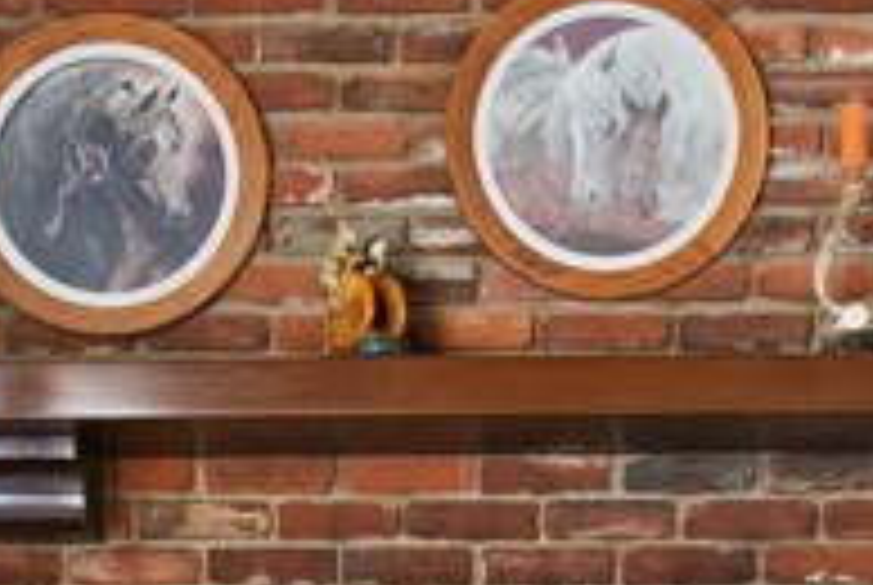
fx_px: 1360
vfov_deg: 22.3
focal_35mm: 56
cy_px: 709
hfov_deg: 35.5
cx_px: 374
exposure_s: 1/4
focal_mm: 17
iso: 400
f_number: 5.6
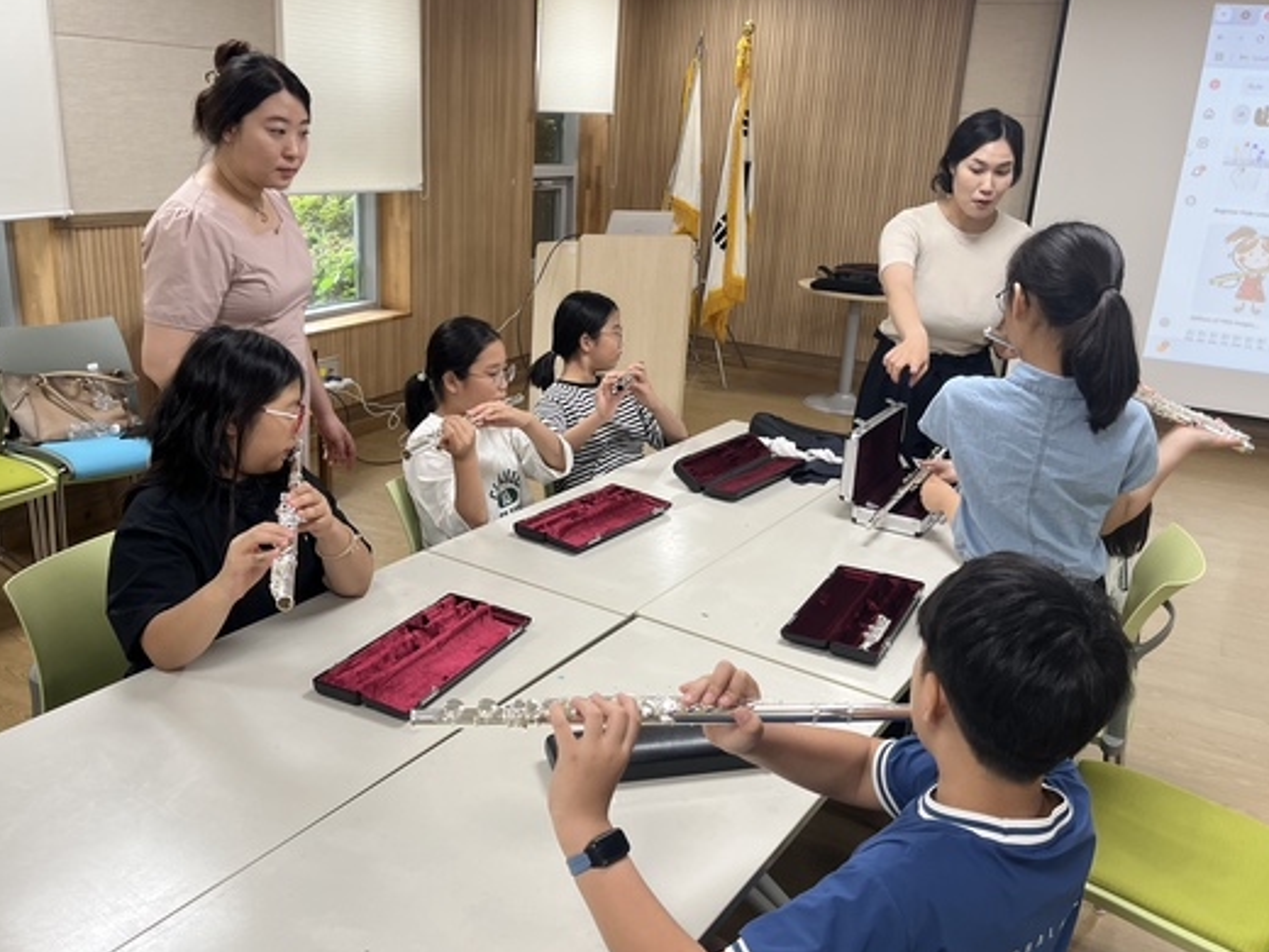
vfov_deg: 46.8
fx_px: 1100
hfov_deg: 60.0
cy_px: 471
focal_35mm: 30
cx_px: 625
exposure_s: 1/120
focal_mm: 5.1
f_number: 1.6
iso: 125
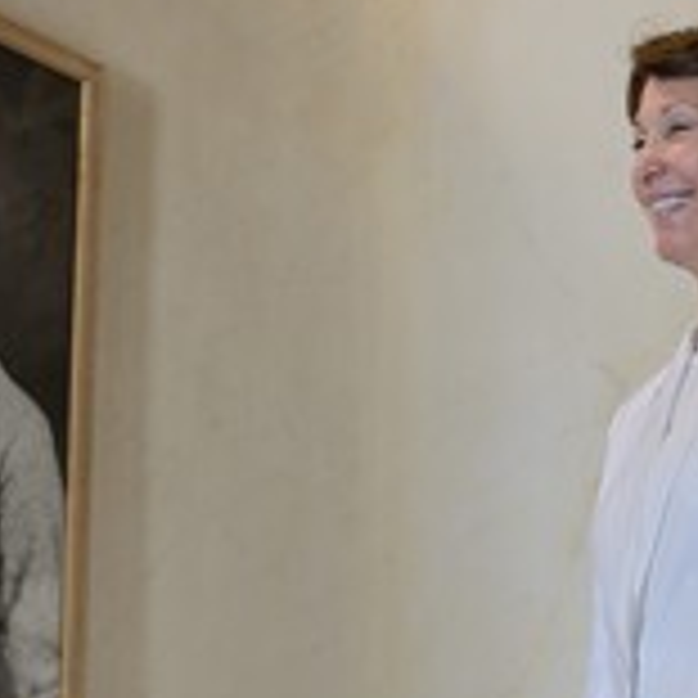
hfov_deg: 20.9
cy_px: 459
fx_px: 1893
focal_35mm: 83
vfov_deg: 20.8
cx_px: 317
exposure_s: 1/160
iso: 1600
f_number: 2.8
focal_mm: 36
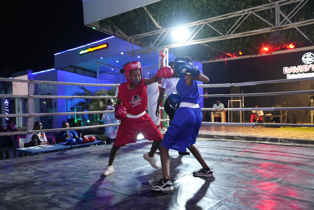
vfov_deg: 41.6
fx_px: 276
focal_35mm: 32
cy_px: 105
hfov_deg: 59.3
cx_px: 157
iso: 2500
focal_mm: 31.6
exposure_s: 1/160
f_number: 2.8
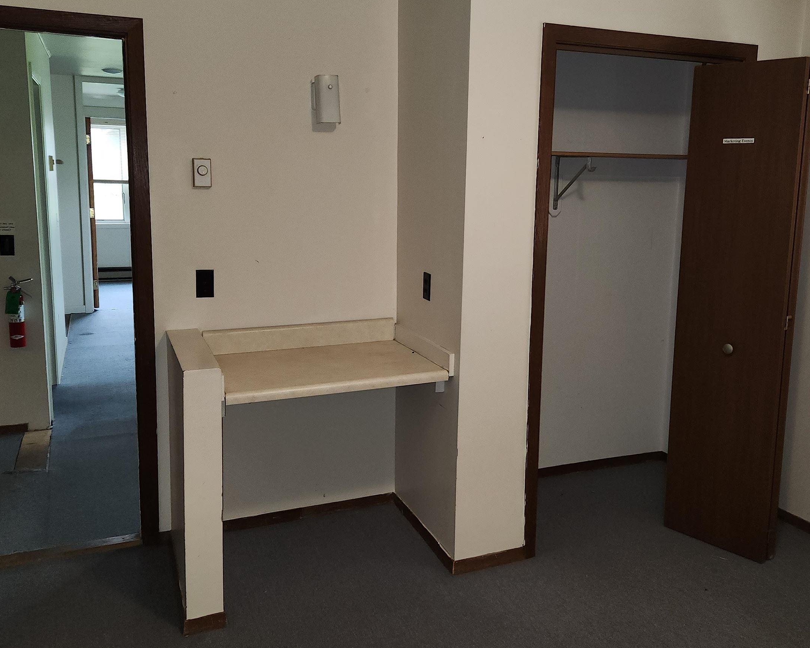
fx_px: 767
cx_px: 438
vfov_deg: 45.8
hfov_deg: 55.6
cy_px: 297
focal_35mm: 32
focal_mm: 5.4
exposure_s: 1/24
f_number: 1.8
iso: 125
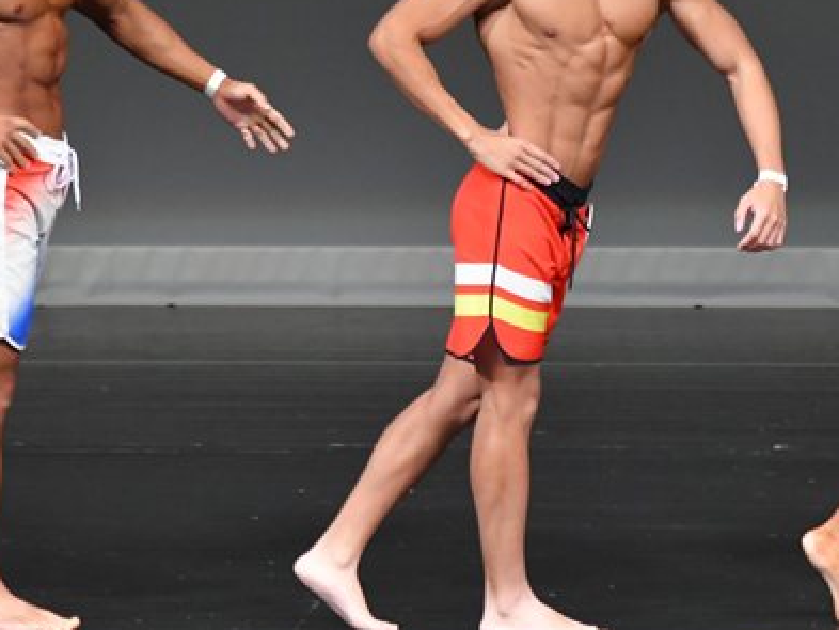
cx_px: 539
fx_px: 14474
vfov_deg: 2.5
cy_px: 248
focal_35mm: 597
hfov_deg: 3.3
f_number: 5.6
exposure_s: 1/400
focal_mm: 210
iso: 4000
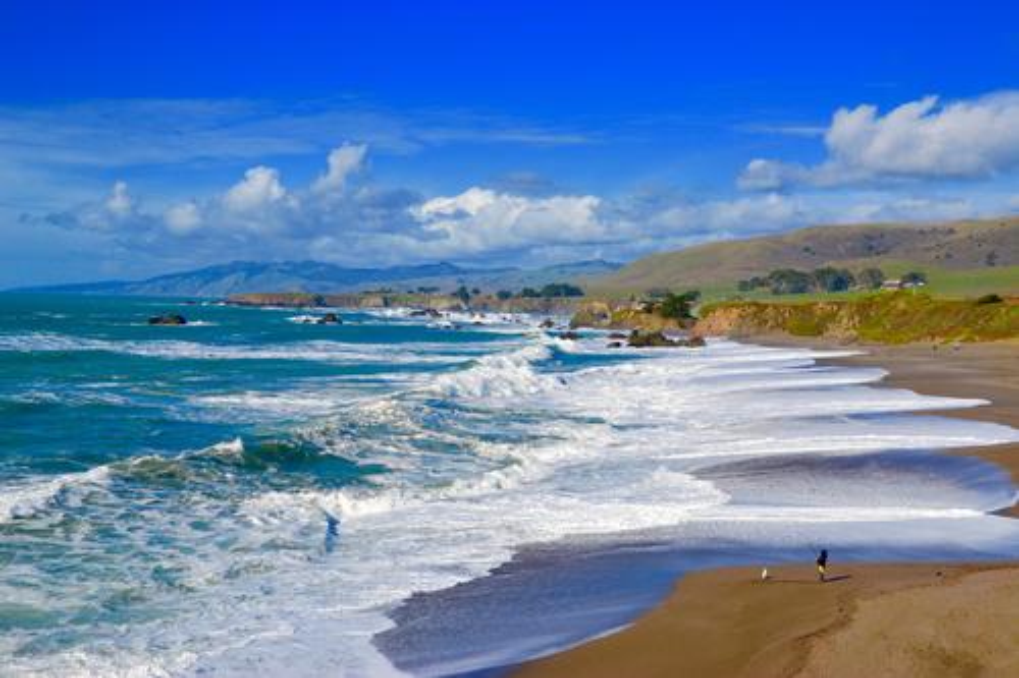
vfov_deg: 31.9
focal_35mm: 42
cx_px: 510
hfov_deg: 46.4
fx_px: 1188
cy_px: 339
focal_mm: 28
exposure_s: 1/320
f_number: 9
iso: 100
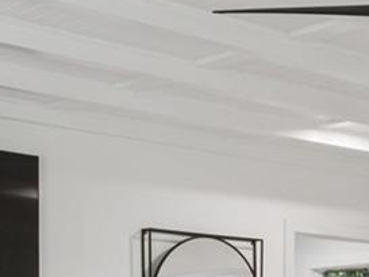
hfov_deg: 17.3
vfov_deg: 13.0
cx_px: 454
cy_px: 409
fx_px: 1152
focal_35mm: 108
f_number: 14
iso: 640
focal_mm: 15
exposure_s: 1/8
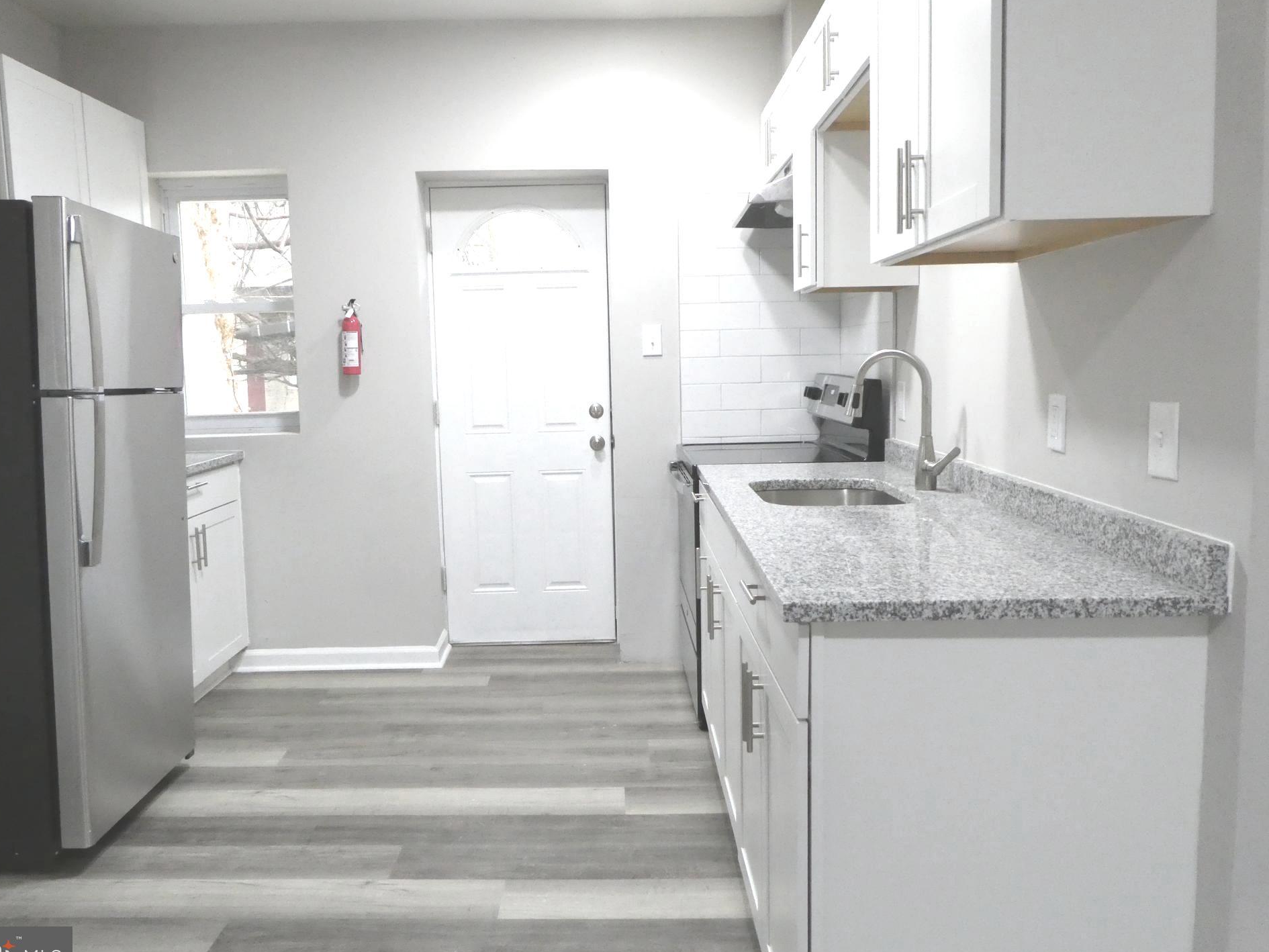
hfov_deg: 67.2
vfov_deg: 53.1
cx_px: 592
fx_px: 953
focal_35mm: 26
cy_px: 466
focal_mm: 4.3
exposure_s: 1/60
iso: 800
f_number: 3.3
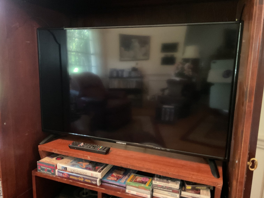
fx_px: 221
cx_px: 132
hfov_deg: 61.7
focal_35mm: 29
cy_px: 99
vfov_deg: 48.2
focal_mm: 3
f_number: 1.8
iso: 500
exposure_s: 1/17
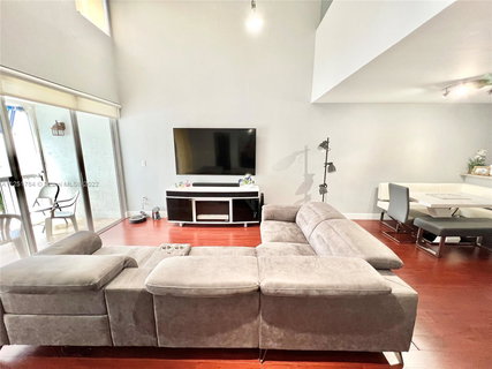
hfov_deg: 106.2
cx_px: 246
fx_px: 185
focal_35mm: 13
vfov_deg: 89.9
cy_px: 184
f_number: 1.8
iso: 200
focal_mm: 1.57
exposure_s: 1/60
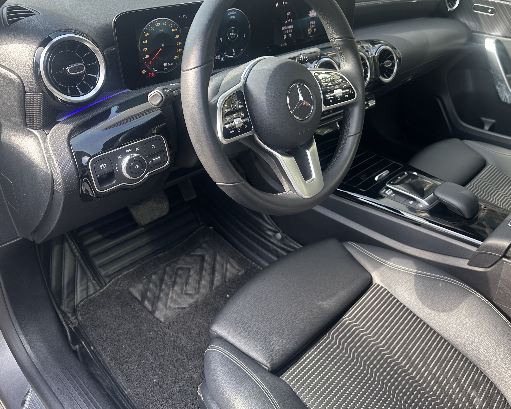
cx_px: 284
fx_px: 454
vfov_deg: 48.3
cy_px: 166
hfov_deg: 58.6
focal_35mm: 30
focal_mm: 6.86
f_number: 1.78
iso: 64
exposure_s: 1/121
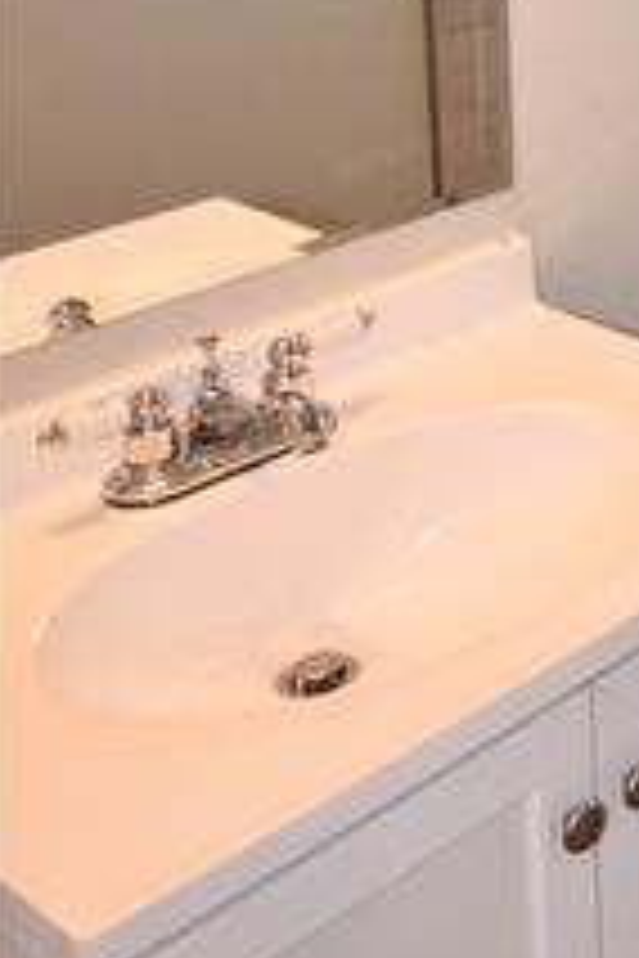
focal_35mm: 65
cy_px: -175
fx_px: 1730
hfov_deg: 17.2
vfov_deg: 27.4
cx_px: 1143
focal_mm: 12
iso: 320
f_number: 5.6
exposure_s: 1/80
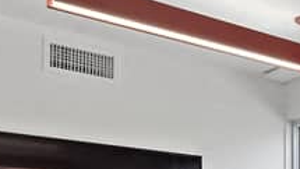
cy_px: 296
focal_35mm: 72
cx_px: 451
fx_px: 574
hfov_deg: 23.4
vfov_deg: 14.8
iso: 125
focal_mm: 11
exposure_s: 1/15
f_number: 7.1
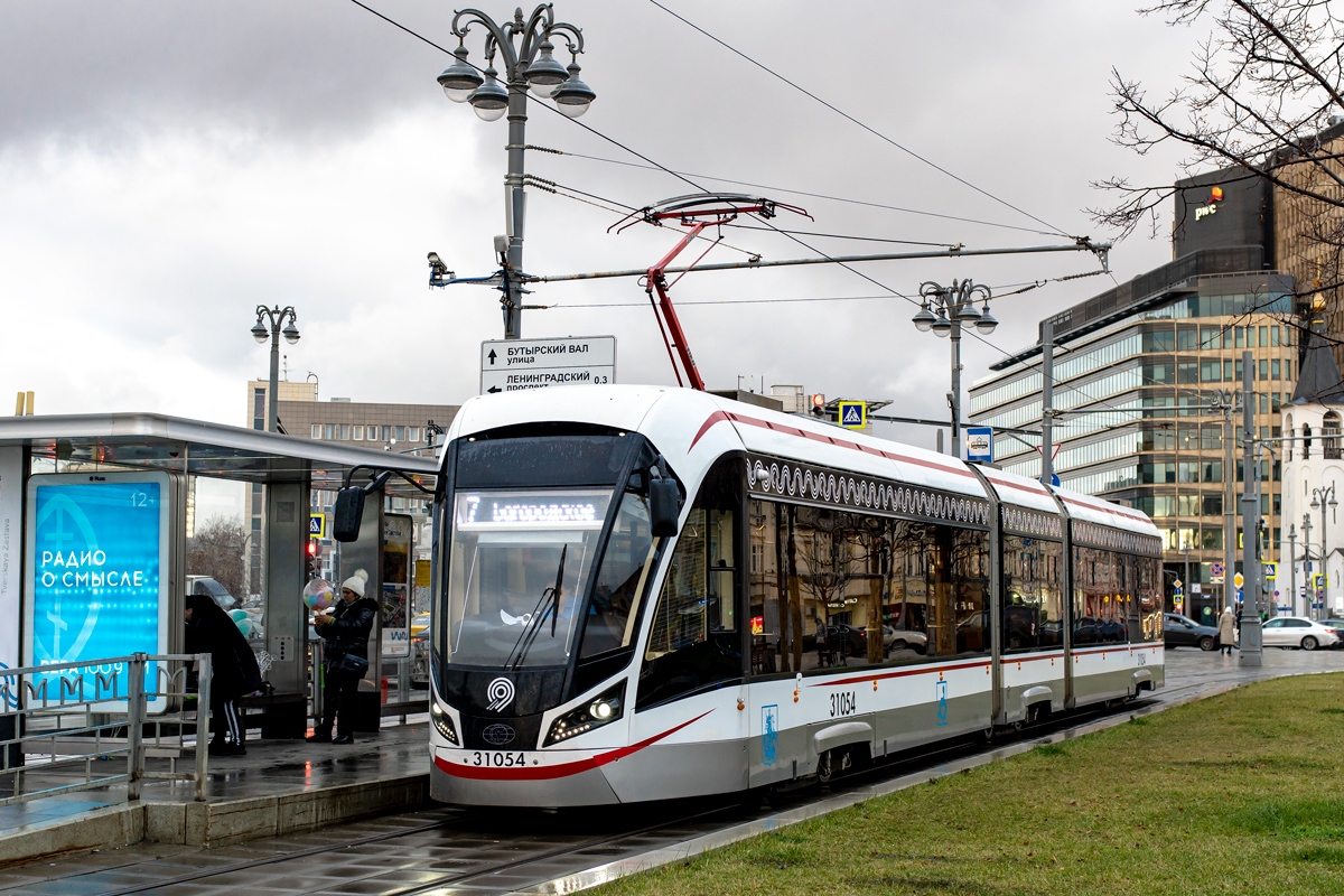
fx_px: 1848
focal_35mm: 50
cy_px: 448
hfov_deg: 40.0
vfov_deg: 27.3
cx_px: 672
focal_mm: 33
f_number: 4
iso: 400
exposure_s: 1/160
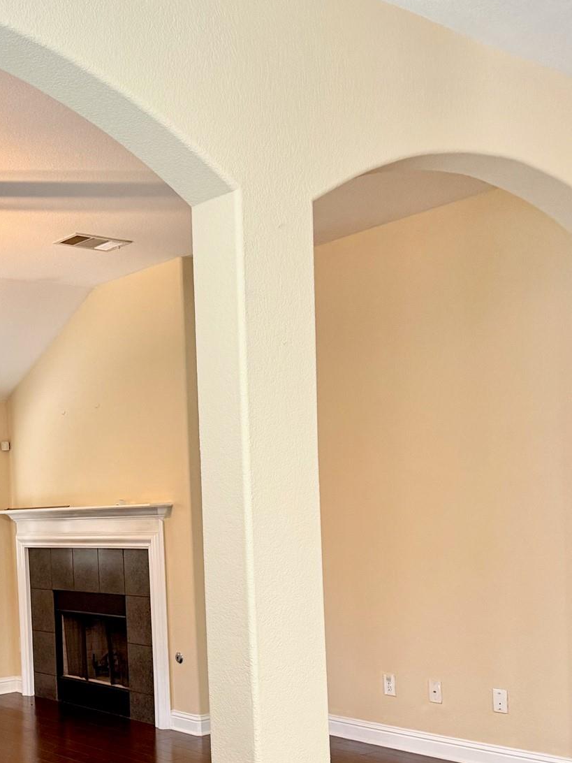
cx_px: 119
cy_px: 514
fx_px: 991
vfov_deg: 41.5
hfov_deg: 31.4
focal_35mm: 45
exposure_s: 1/60
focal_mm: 6.76
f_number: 1.78
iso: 320
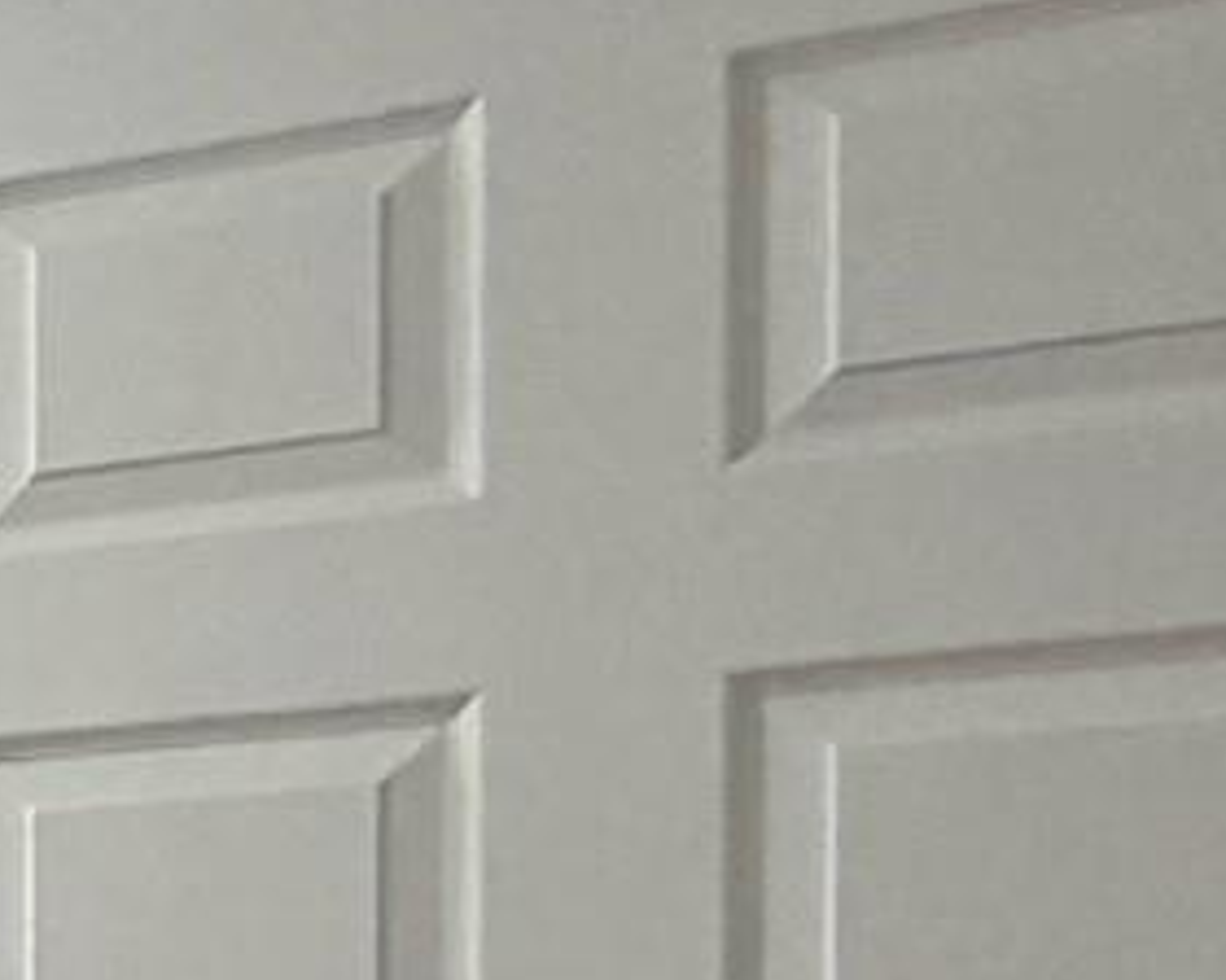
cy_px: 1582
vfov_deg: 14.1
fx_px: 3628
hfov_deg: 12.1
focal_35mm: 100
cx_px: -2207
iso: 125
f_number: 2.2
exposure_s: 1/120
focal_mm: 2.22
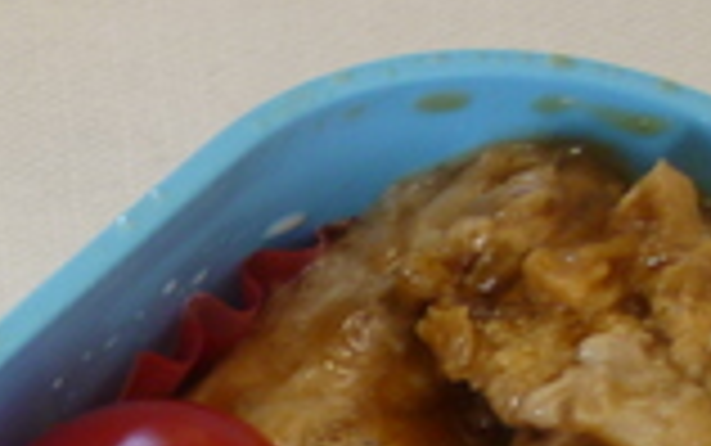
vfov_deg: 11.2
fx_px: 1997
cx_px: -603
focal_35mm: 103
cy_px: 969
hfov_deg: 16.5
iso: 80
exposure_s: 1/80
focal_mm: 4.3
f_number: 2.2
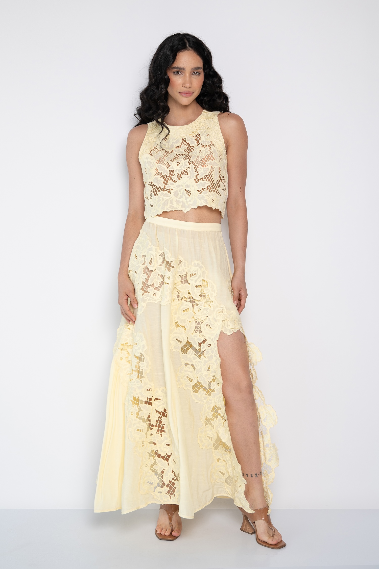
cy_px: 284
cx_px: 190
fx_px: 759
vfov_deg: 41.1
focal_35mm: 48
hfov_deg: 28.0
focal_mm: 48
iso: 200
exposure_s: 1/125
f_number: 4.5
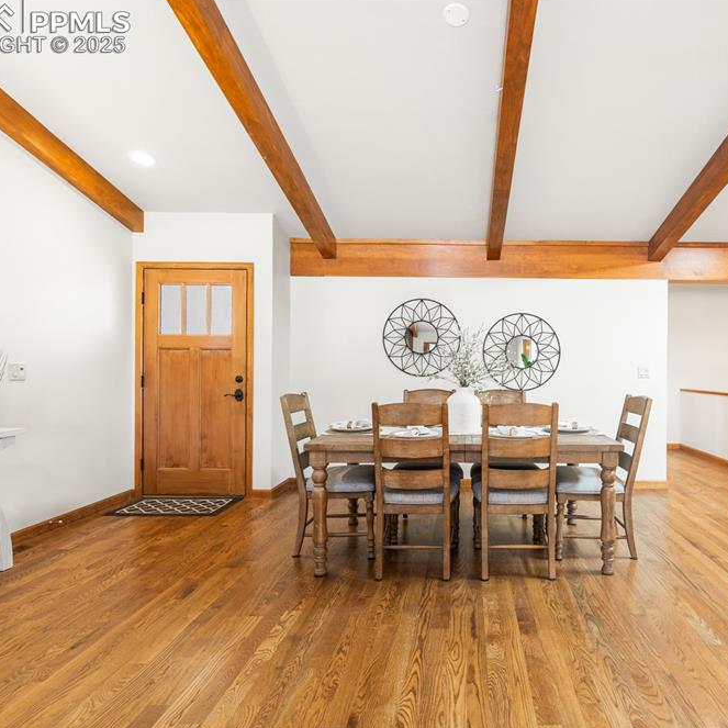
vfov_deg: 72.1
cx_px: 472
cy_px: 366
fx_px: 500
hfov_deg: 70.5
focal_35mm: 21
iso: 640
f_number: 8
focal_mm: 16
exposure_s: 1/4
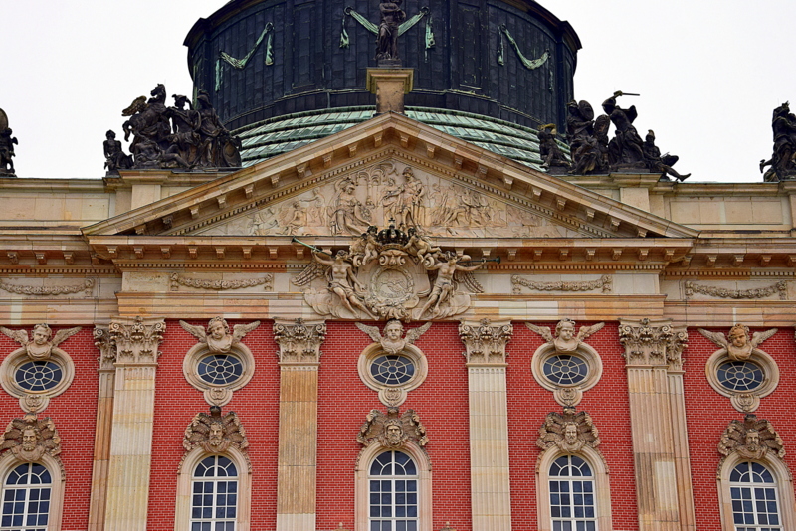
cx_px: 398
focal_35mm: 68
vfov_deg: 20.2
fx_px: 1493
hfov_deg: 29.9
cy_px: 266
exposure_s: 1/50
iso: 400
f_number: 8
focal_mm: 45
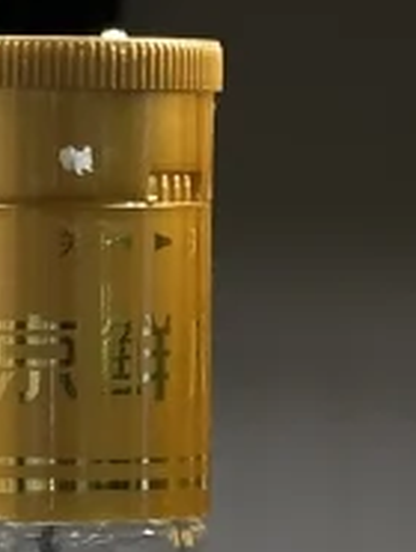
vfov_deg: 5.3
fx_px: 5931
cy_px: 846
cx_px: -6
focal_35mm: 371
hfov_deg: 4.0
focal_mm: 6.86
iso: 40
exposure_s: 1/100
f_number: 1.78
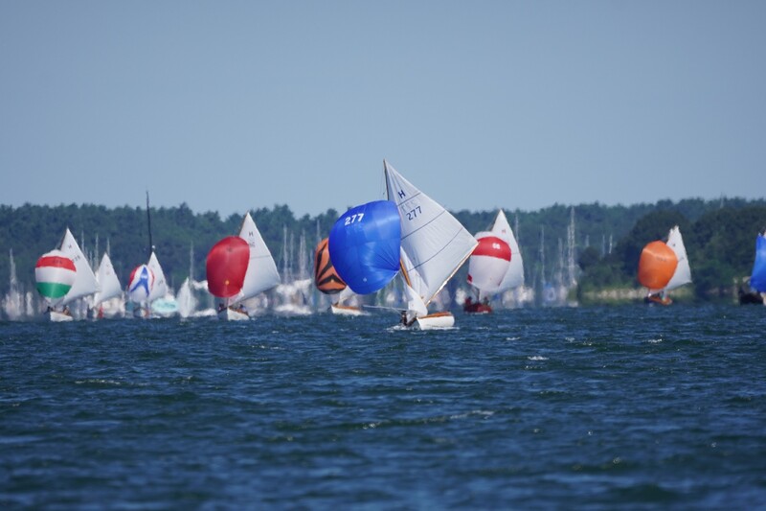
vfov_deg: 1.5
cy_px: 256
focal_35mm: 900
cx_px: 383
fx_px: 19145
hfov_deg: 2.3
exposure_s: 1/1600
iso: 250
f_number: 6.3
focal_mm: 600
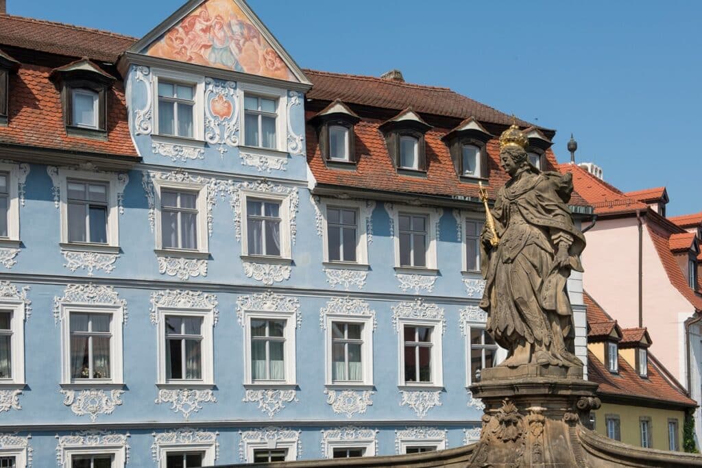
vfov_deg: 27.0
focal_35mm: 50
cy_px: 234
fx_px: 975
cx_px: 351
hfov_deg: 39.6
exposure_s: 1/200
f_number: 11
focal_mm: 50
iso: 100
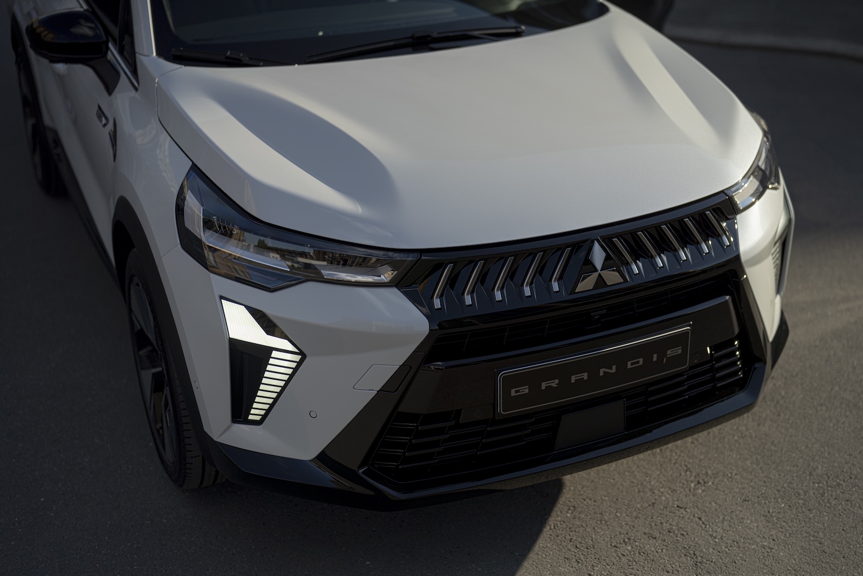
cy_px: 288
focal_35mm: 50
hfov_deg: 39.6
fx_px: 1199
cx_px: 432
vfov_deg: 27.0
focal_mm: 50
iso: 100
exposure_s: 1/6400
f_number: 1.4
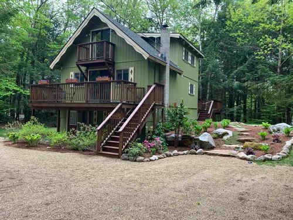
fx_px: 220
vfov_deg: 53.1
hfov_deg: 67.3
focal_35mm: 26
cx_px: 146
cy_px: 110
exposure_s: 1/60
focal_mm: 4.25
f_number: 1.8
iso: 125
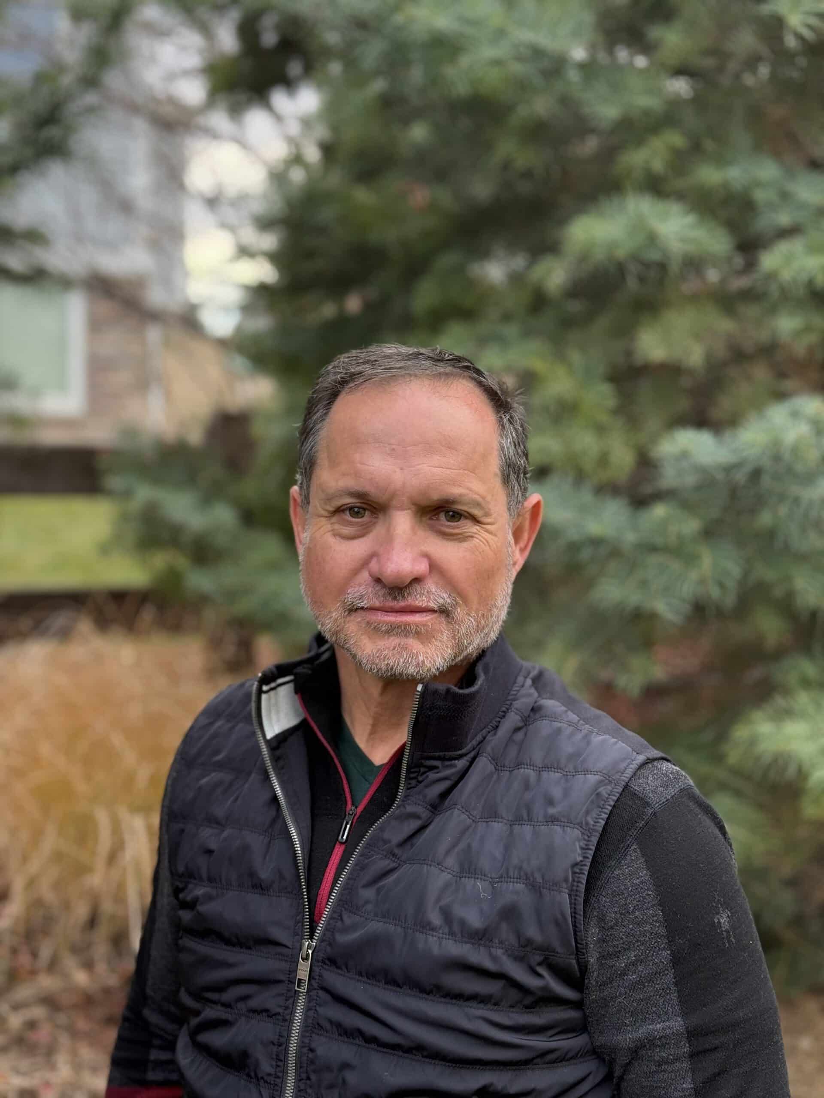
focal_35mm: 48
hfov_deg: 30.3
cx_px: 412
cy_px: 549
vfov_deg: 39.7
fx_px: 1523
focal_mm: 6.76
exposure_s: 1/434
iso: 80
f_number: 1.78
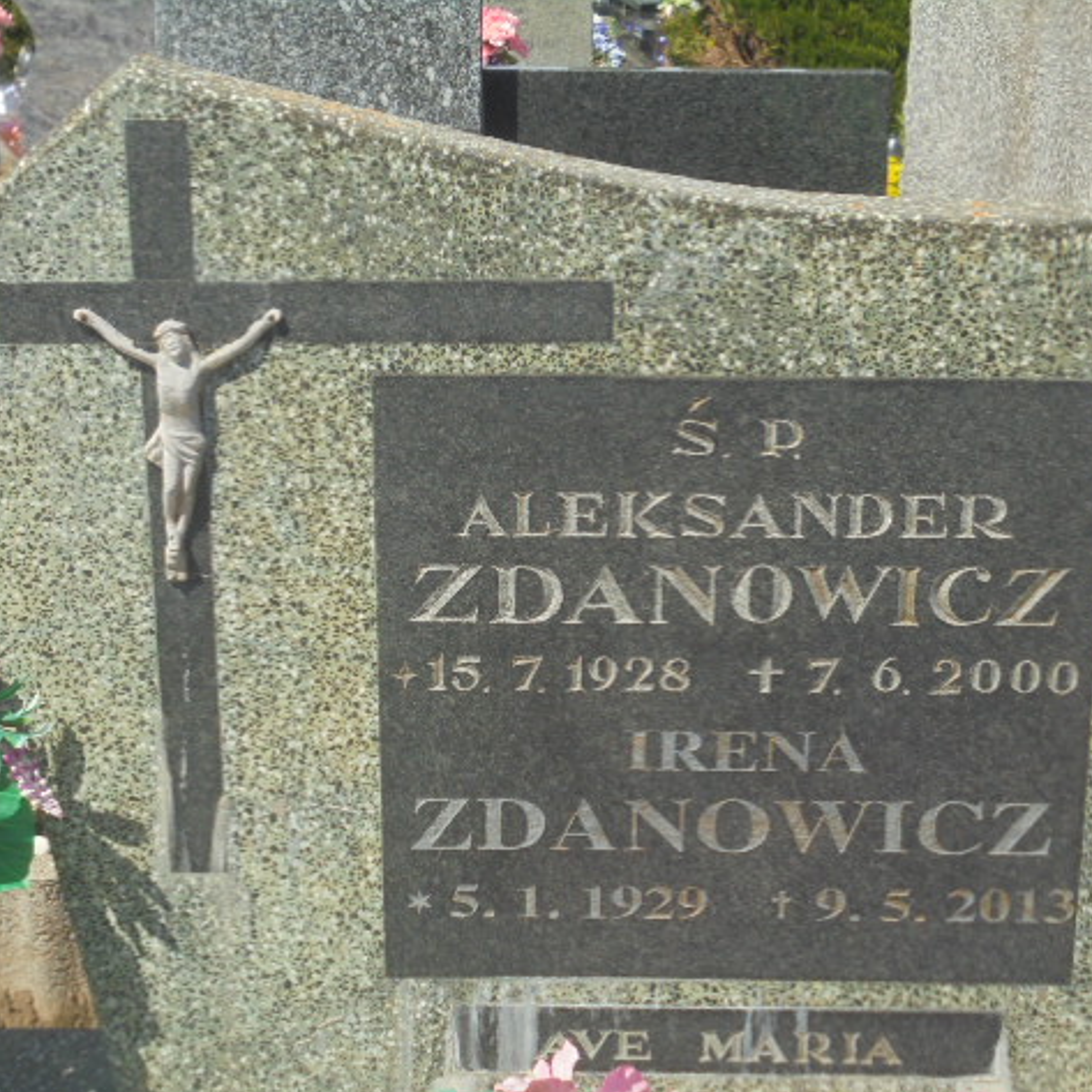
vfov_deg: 25.7
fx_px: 2391
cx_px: 457
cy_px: 552
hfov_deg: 25.7
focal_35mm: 67
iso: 100
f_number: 5.2
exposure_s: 1/400
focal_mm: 10.1
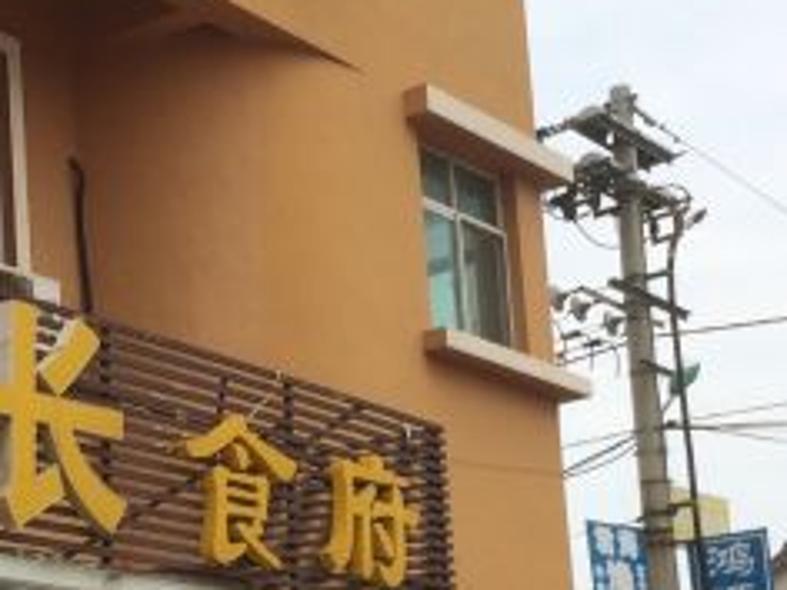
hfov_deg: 22.0
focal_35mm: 86
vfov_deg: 16.7
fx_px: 1955
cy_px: 618
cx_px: 20
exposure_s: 1/1709
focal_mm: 4.15
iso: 32
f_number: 2.2
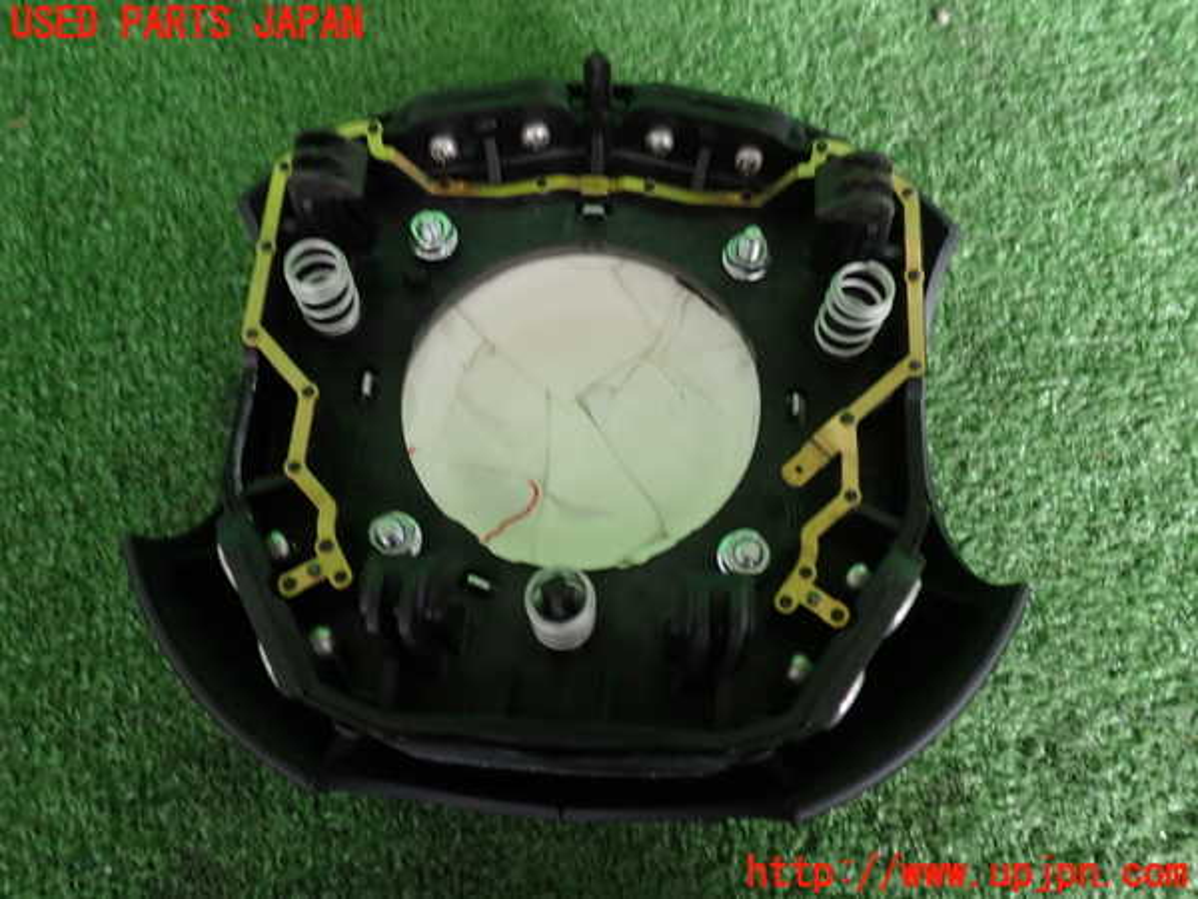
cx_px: 599
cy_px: 450
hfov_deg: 60.0
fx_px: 1038
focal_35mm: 30
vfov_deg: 46.8
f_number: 2.3
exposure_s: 1/40
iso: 200
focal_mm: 5.4
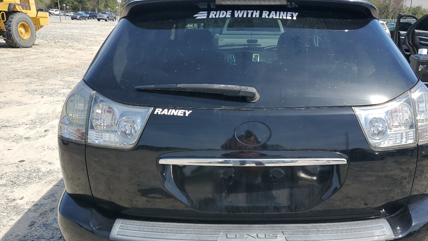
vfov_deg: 35.4
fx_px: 375
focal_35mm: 33
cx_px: 234
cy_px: 155
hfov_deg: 59.4
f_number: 1.5
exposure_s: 1/2000
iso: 50
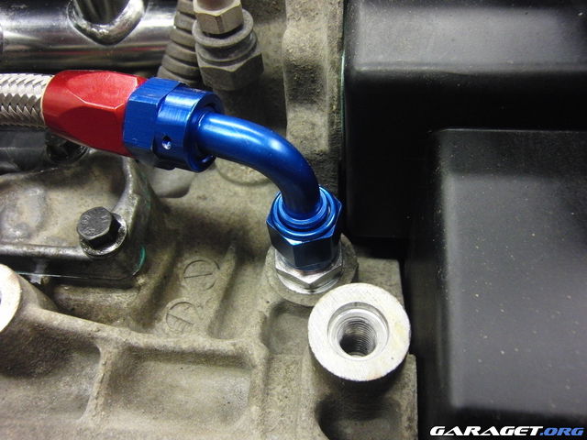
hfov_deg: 60.0
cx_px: 294
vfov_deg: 46.8
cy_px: 220
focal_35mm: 30
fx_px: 509
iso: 640
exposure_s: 1/60
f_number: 3.5
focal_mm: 5.2
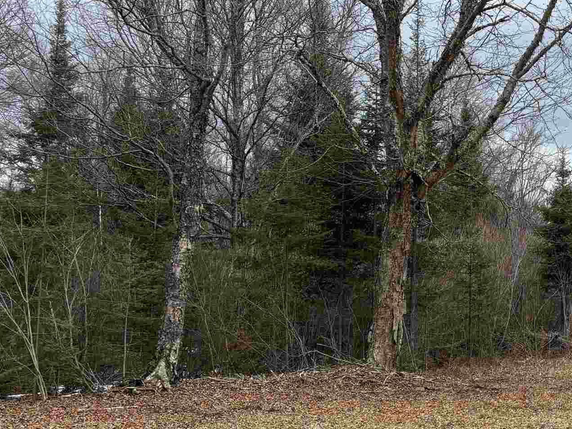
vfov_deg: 23.3
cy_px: 206
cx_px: 598
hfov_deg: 28.4
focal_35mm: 63
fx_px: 1041
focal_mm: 5.96
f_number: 1.6
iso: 50
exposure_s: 1/1399
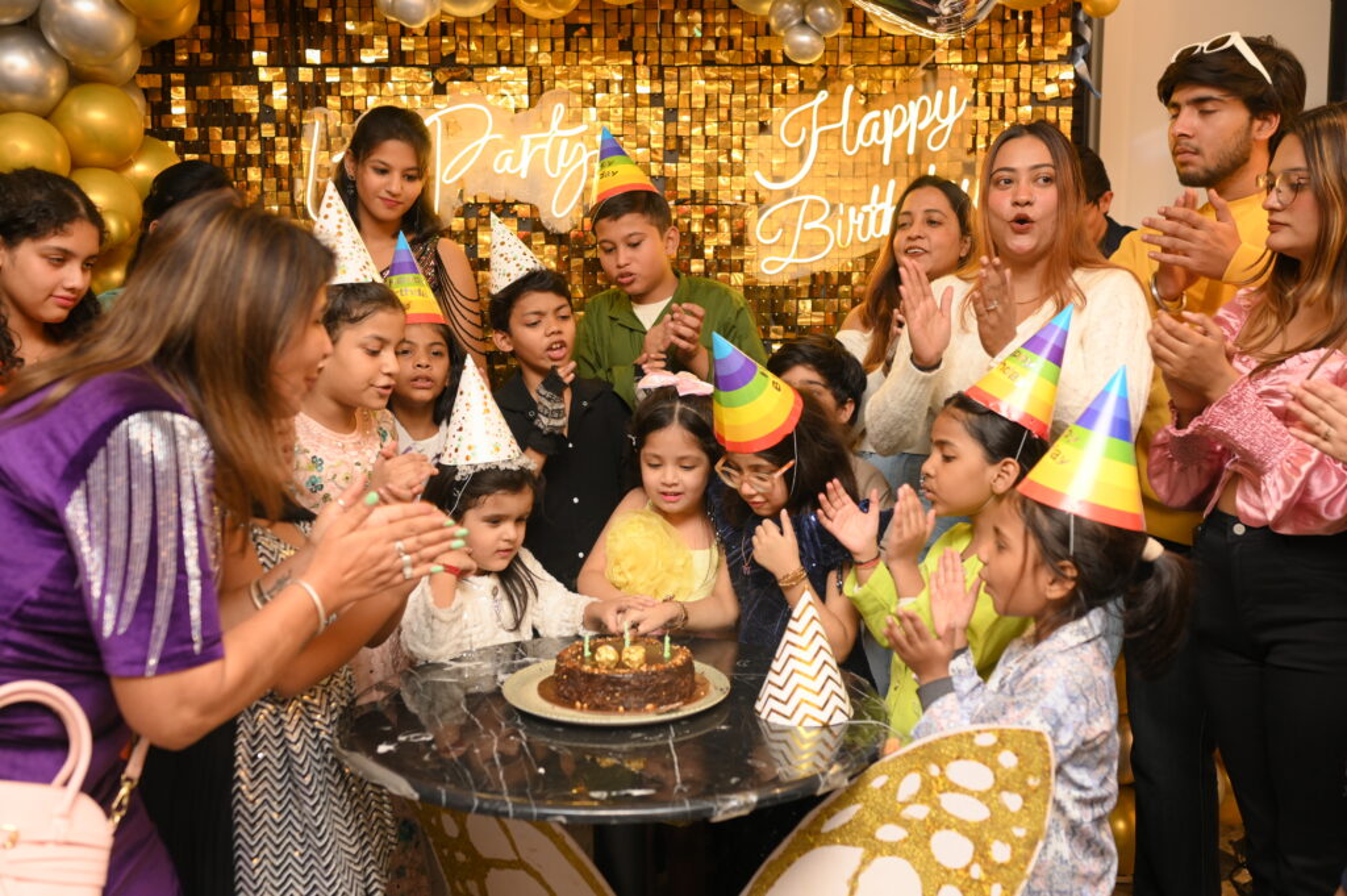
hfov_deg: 54.5
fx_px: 1308
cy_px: 448
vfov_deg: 37.8
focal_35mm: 35
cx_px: 674
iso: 640
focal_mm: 35
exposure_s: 1/125
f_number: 3.2
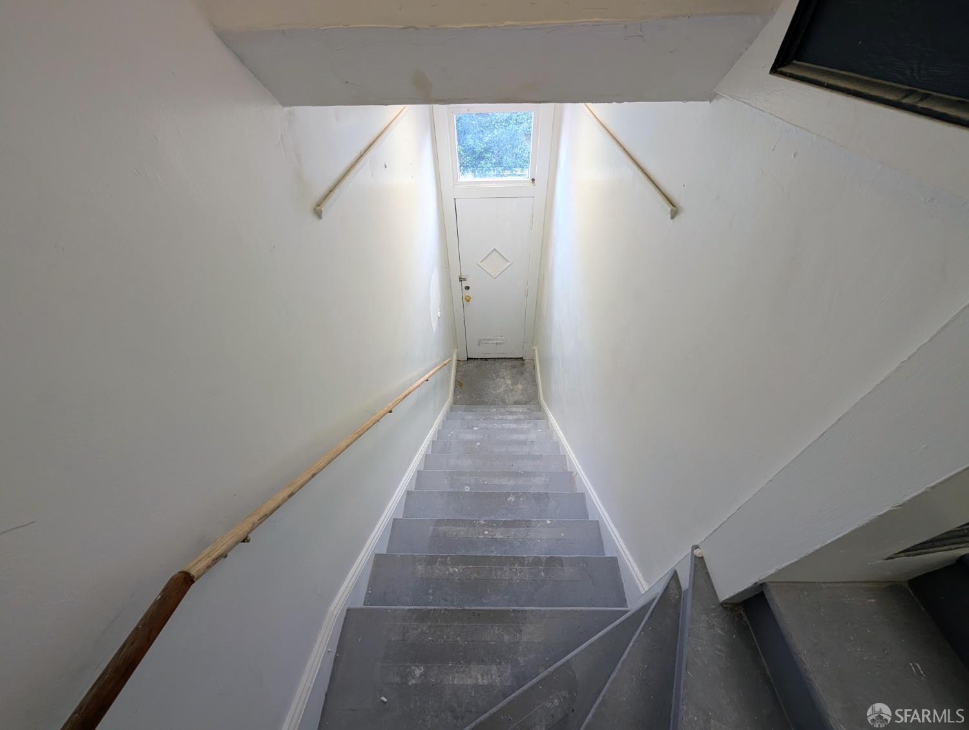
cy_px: 365
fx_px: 336
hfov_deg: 110.5
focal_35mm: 12
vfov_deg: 94.6
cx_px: 484
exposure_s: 1/120
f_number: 1.7
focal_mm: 2.02
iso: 75
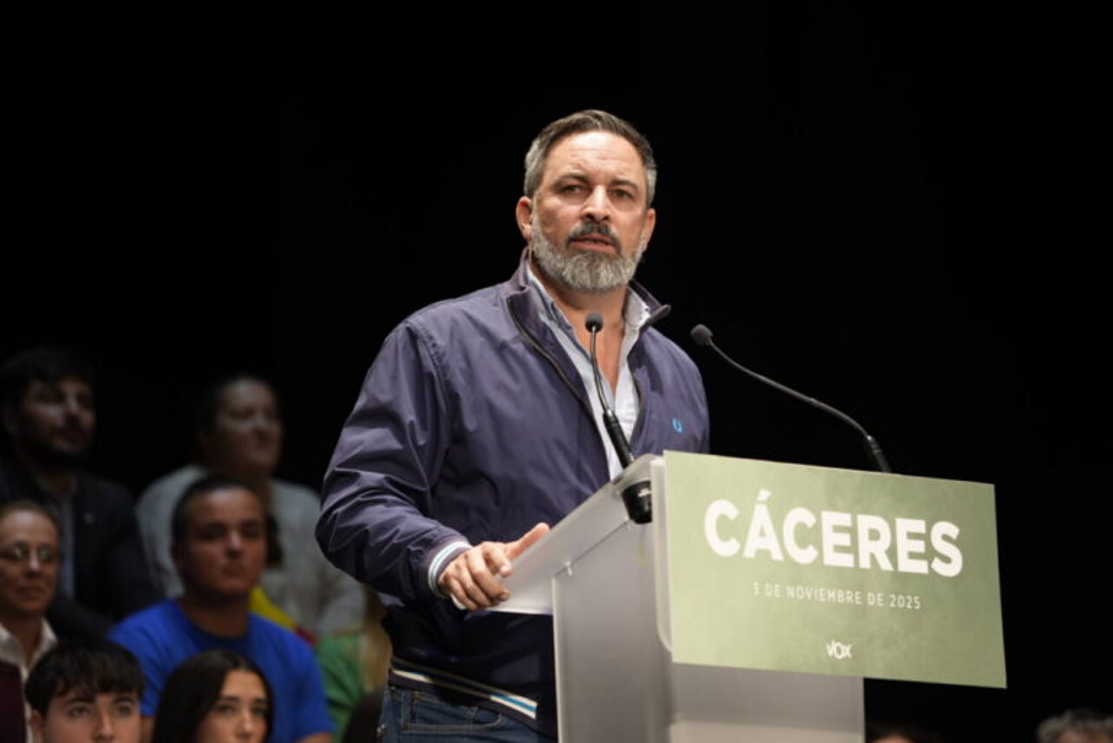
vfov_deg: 6.9
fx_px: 6187
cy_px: 372
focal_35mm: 200
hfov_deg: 10.3
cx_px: 556
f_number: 4
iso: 1000
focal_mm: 200
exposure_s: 1/200
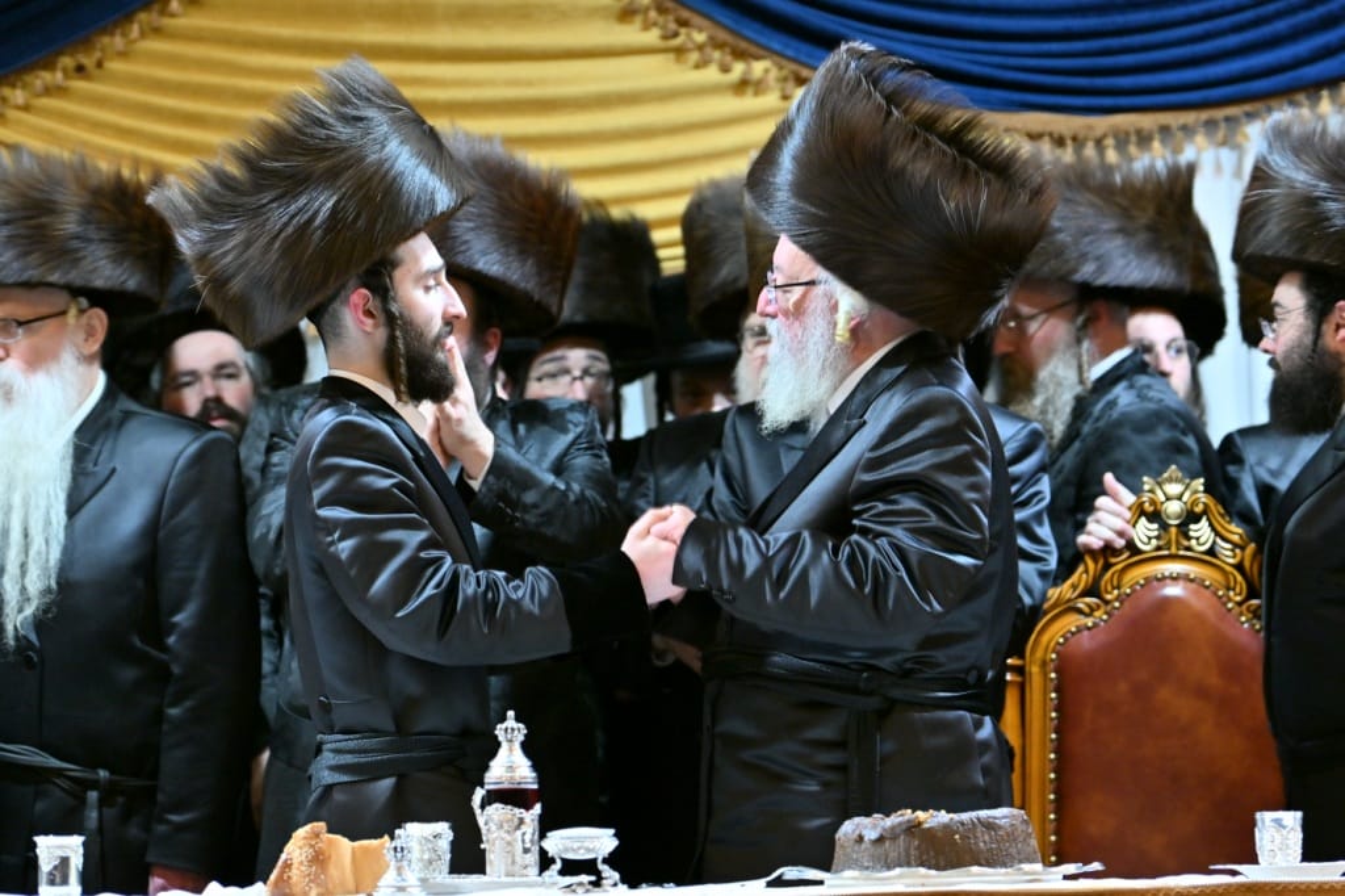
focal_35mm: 202
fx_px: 7544
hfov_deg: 10.2
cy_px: 448
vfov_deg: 6.8
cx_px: 672
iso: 400
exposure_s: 1/125
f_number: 2.8
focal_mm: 135
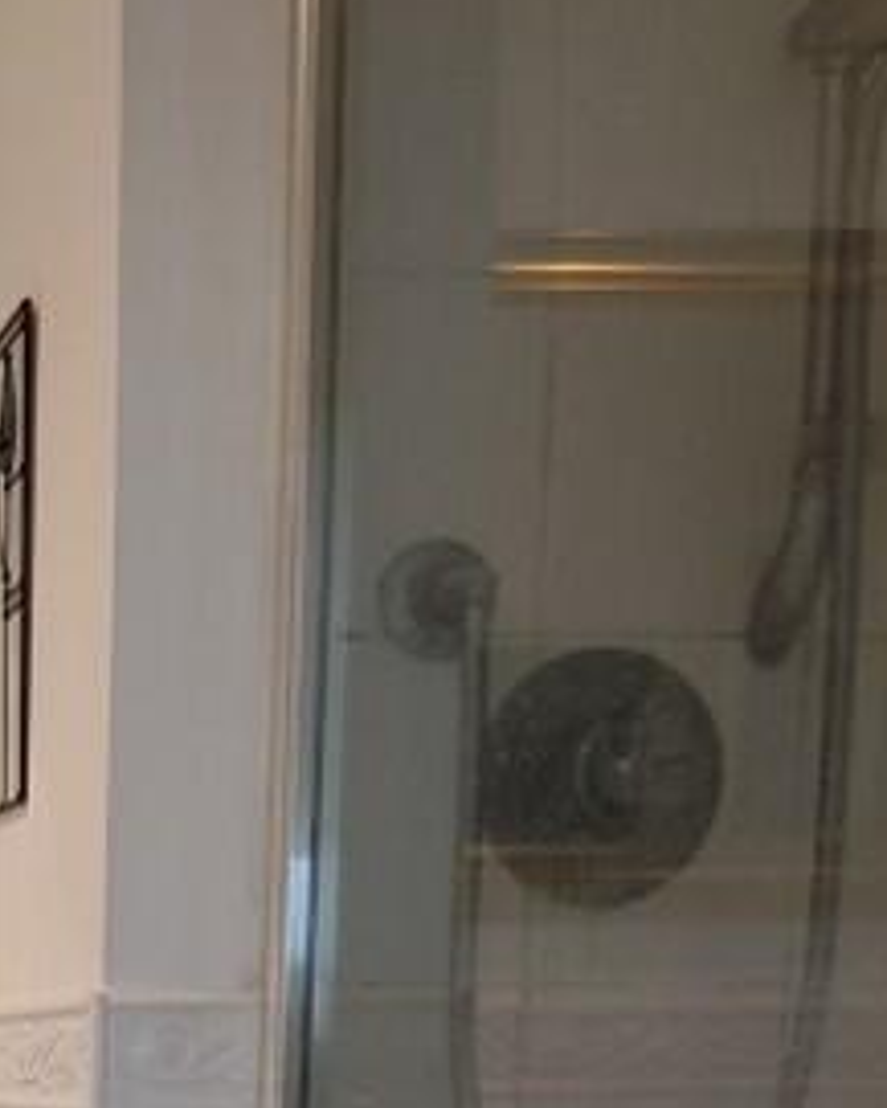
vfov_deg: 33.8
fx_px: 1574
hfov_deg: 24.2
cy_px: 1210
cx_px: -466
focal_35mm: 48
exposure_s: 1/33
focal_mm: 1.74
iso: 200
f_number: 2.2
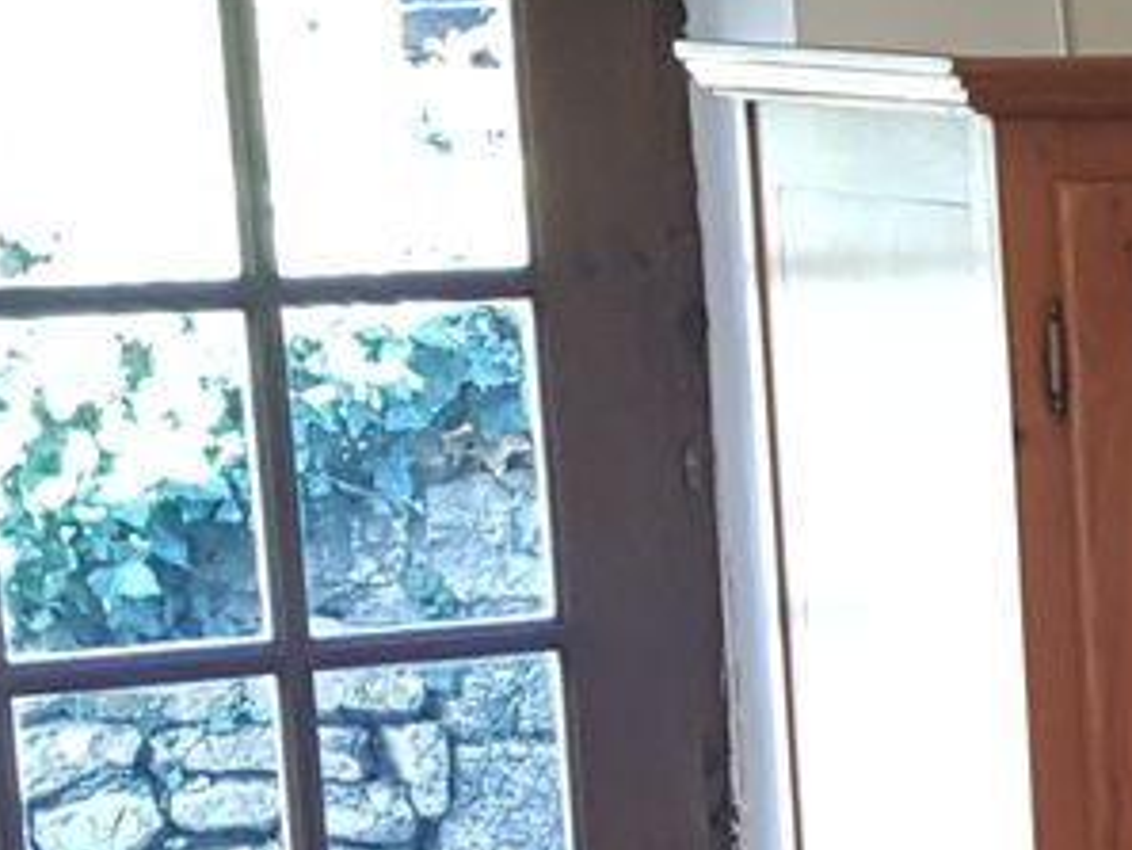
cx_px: 2820
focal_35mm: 140
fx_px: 4580
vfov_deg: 10.5
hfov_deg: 11.4
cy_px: 831
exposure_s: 1/50
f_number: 1.7
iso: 100
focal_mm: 4.2
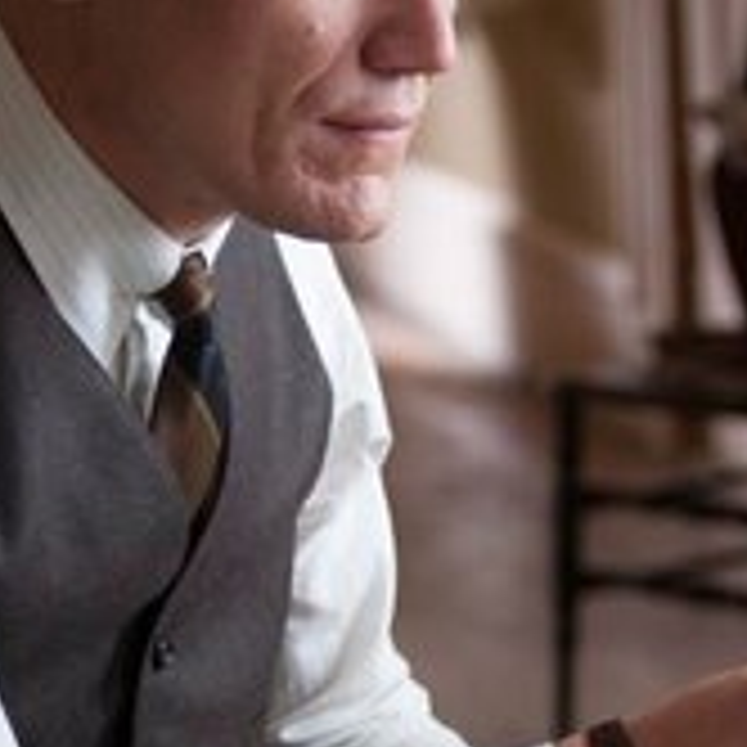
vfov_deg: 7.6
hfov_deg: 7.5
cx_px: 1048
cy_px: 547
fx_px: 5591
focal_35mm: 229
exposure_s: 1/200
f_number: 2.8
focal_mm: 56
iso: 640
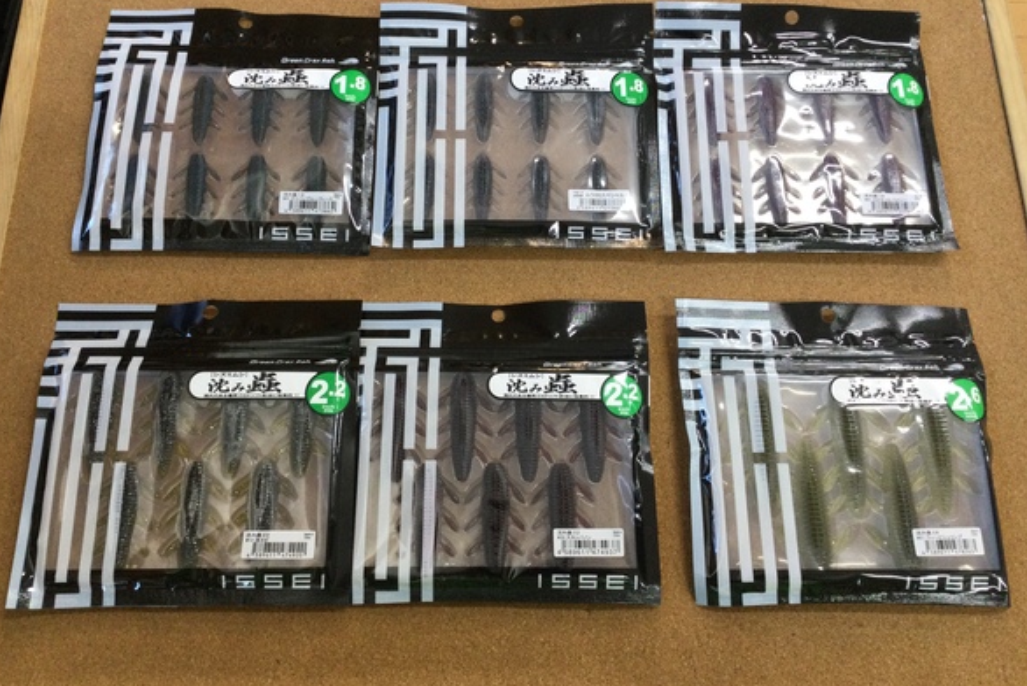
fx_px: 942
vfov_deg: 39.9
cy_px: 304
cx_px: 503
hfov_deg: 57.2
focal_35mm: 33
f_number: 2.4
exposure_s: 1/30
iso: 40
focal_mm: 3.3
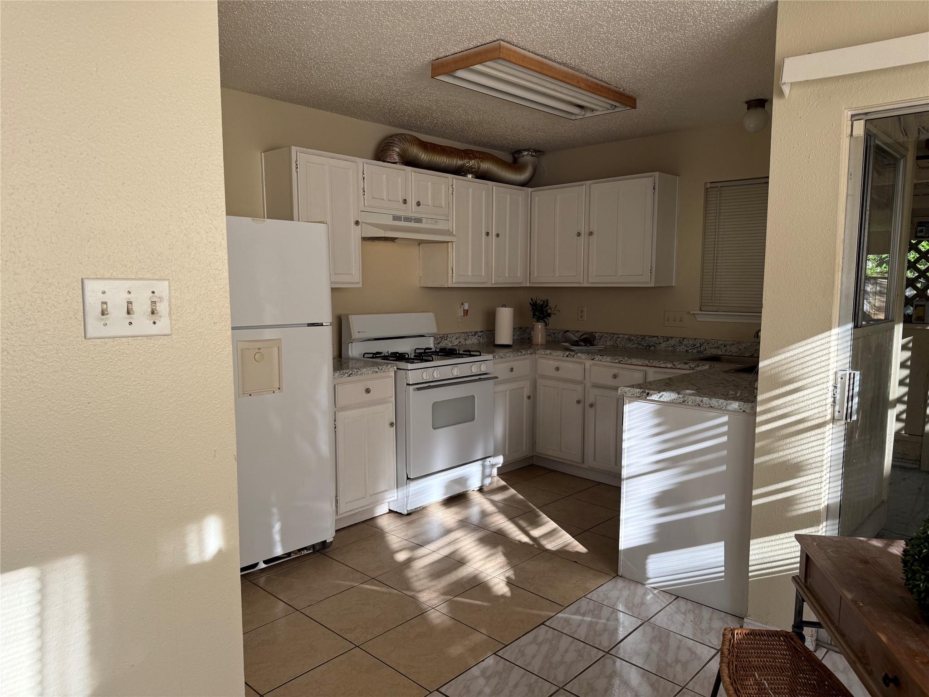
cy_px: 348
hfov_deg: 71.6
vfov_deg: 56.8
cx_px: 464
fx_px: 644
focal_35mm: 24
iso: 80
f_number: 1.78
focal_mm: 6.76
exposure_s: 1/443
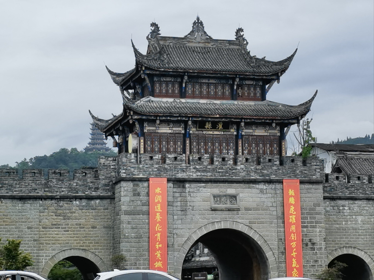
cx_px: 187
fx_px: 1048
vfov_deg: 15.2
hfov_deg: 20.2
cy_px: 140
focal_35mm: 97
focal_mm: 6.67
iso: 50
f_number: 1.9
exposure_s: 1/2500
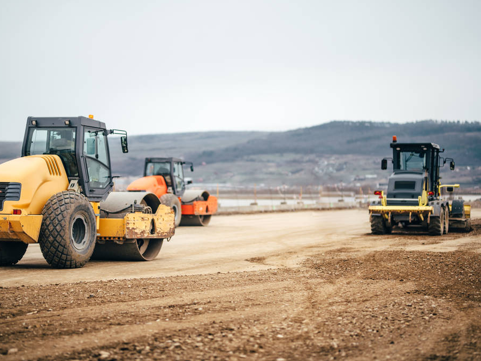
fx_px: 1293
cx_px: 224
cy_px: 182
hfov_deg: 21.1
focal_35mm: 93
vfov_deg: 15.9
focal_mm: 85
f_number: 1.4
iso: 200
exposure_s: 1/3200
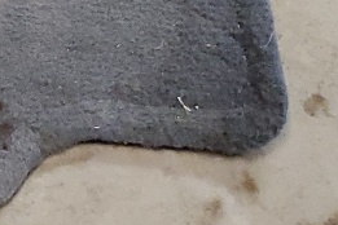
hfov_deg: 10.7
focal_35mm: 166
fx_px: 1558
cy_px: -352
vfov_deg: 7.6
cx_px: -447
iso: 265
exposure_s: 1/60.2
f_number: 1.5
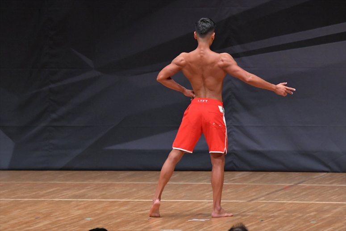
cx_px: 173
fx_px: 2738
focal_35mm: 285
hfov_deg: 7.2
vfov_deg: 4.8
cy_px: 116
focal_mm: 190
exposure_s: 1/400
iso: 6400
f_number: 5.6
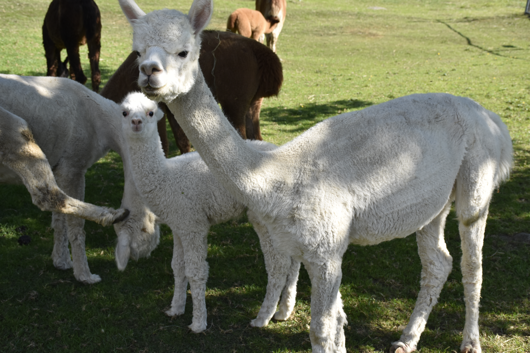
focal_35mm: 57
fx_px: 839
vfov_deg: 23.8
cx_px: 265
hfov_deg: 35.1
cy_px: 176
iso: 400
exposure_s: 1/500
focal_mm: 38
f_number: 8
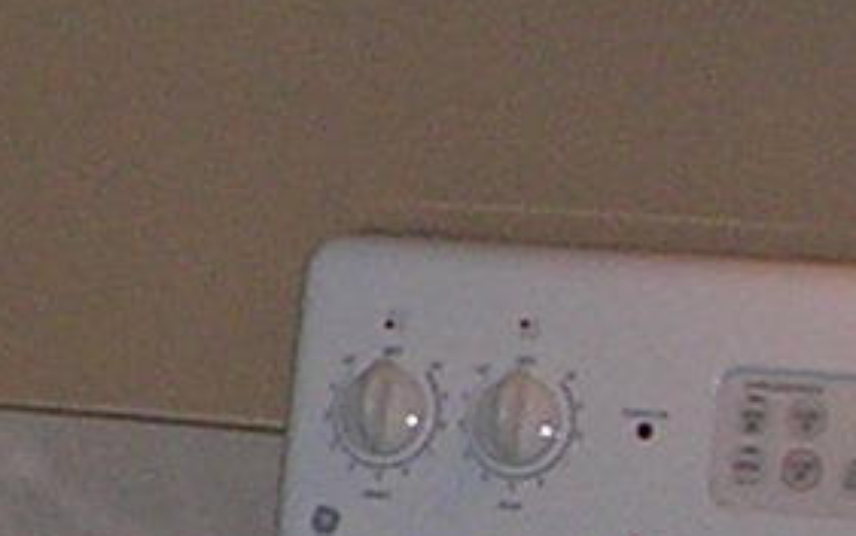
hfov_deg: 6.1
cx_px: -1039
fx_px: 7750
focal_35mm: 332
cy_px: 432
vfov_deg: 4.0
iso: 71
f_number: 3
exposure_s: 1/60.1
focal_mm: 6.6
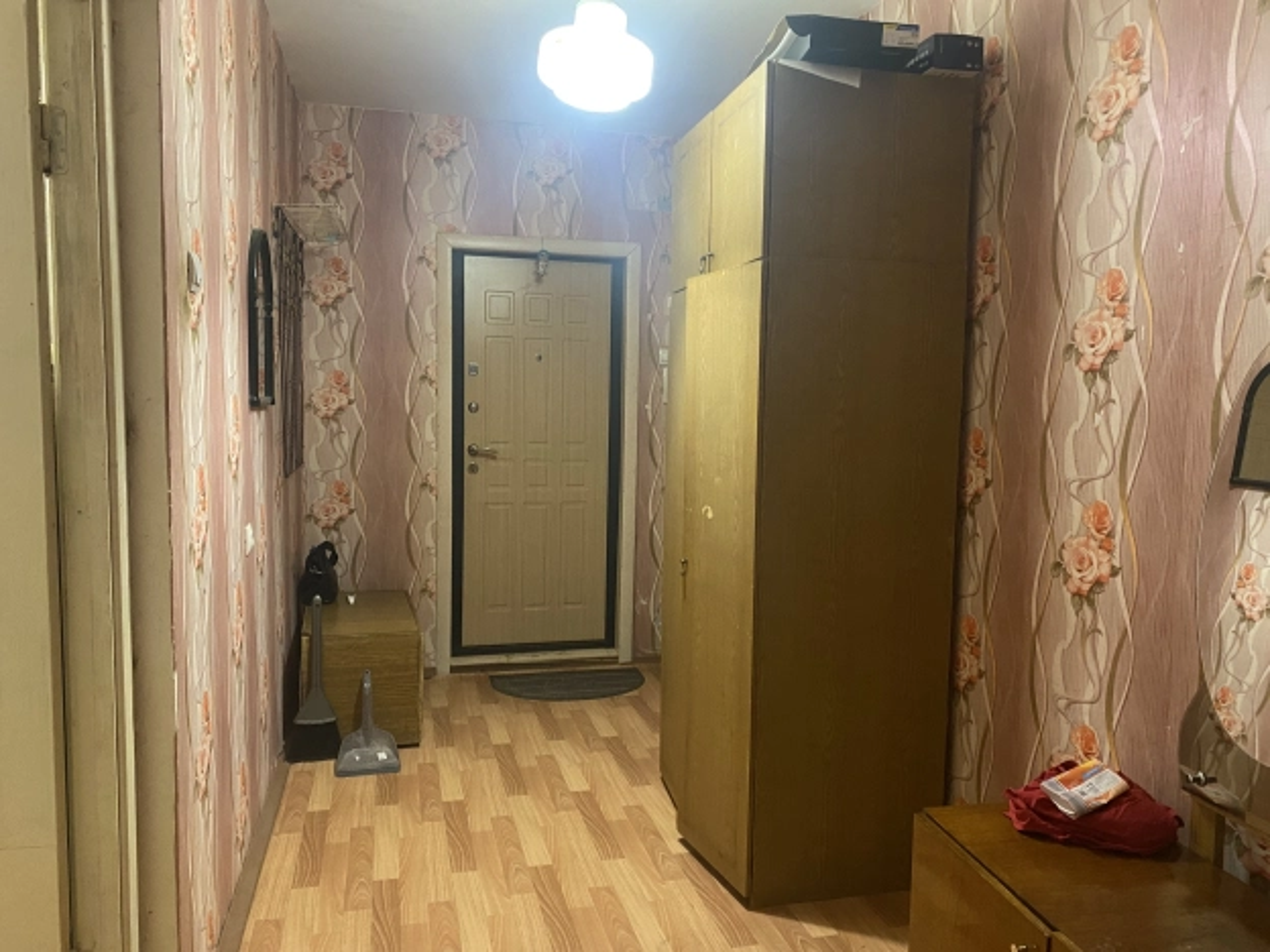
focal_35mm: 26
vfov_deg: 53.1
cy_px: 476
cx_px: 635
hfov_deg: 67.3
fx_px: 954
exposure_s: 1/25
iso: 500
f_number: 1.8
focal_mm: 4.25
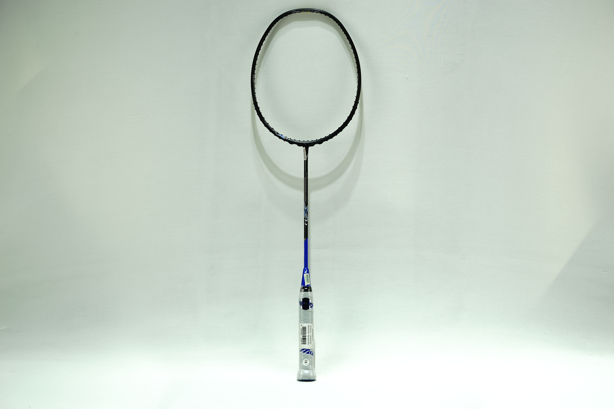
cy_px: 204
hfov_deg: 22.6
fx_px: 1535
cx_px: 307
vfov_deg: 15.2
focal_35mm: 90
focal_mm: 90
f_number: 8
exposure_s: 1/10
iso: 100
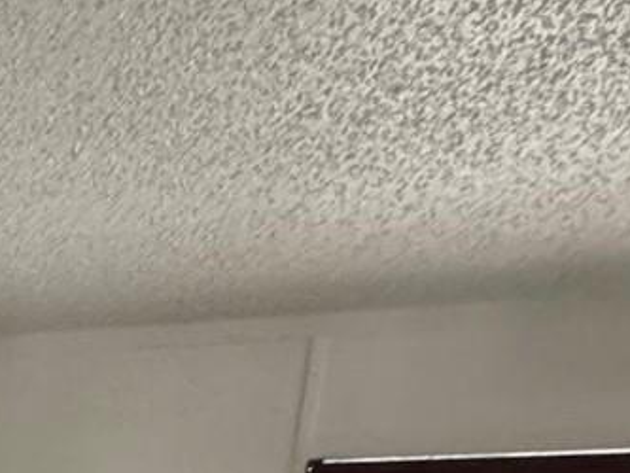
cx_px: -528
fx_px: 1566
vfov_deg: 13.6
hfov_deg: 17.9
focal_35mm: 86
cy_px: 1058
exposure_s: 1/60
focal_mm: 2.22
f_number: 2.2
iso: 640
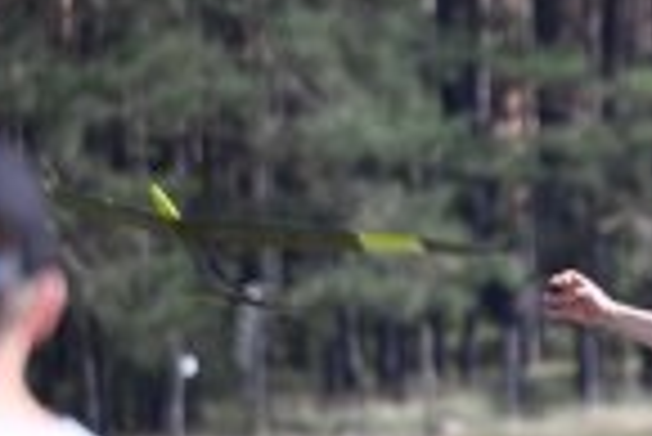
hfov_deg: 1.9
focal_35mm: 1096
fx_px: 19869
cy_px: 405
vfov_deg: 1.3
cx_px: 978
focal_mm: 320
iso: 320
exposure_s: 1/800
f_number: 6.3
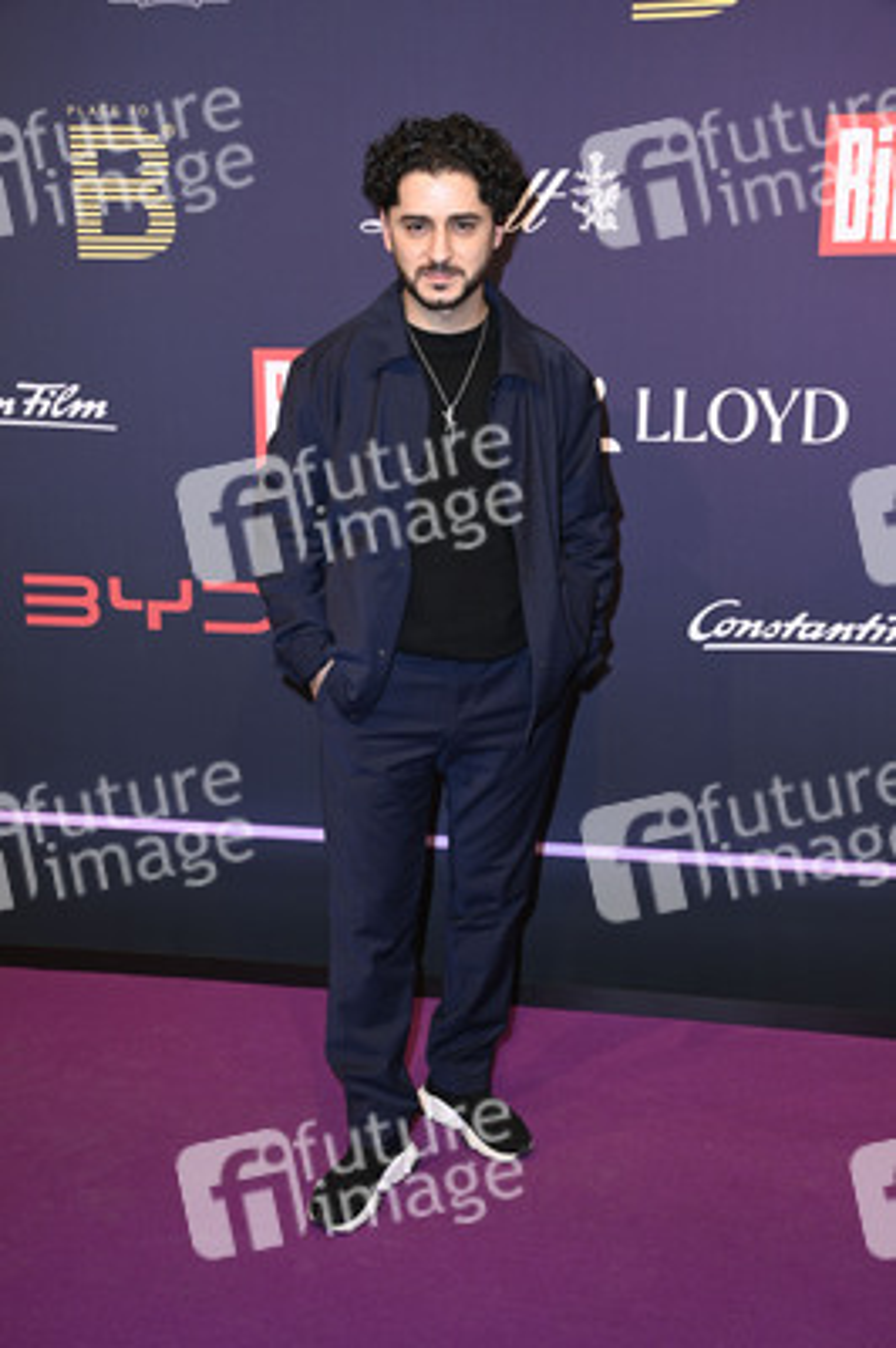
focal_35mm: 44
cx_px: 448
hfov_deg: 30.5
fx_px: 1645
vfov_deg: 44.5
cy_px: 674
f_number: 6.3
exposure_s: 1/250
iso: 500
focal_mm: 44
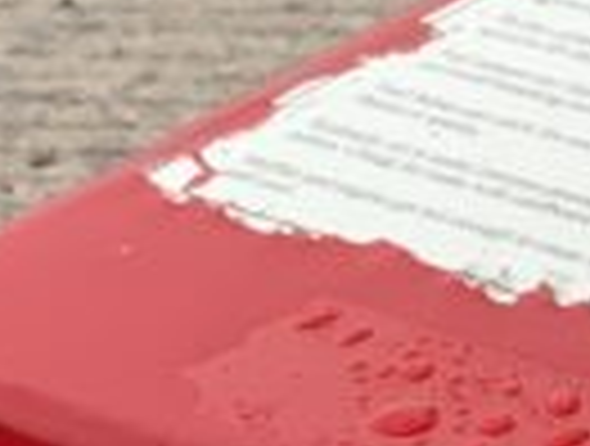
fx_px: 3863
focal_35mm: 226
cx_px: 1130
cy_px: 667
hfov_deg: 8.3
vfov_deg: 6.5
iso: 16
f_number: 1.8
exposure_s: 1/318
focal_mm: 3
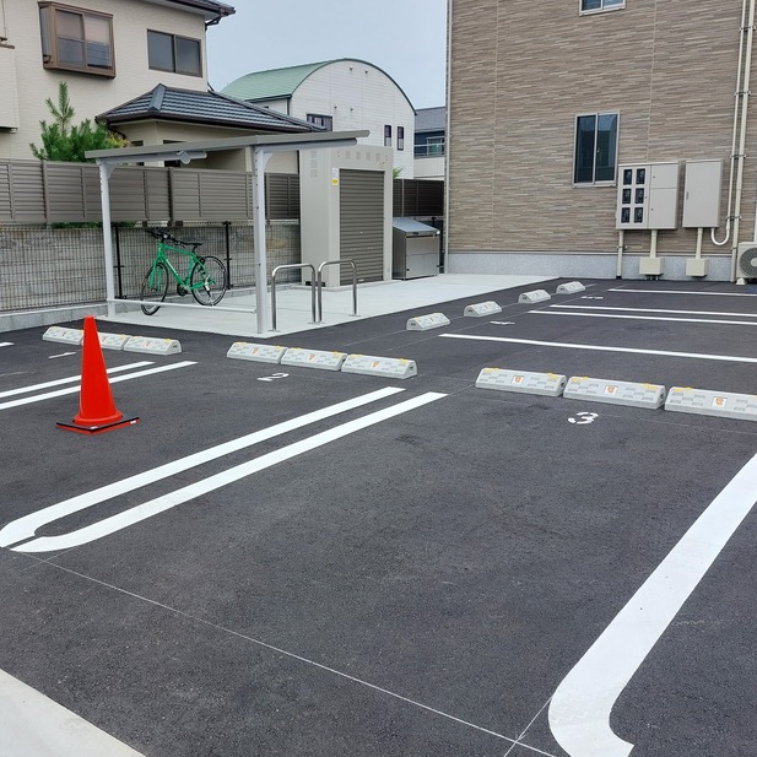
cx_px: 293
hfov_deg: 49.4
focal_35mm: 33
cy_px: 364
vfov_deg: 49.7
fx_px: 816
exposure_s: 1/374
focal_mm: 5.23
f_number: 1.8
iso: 25
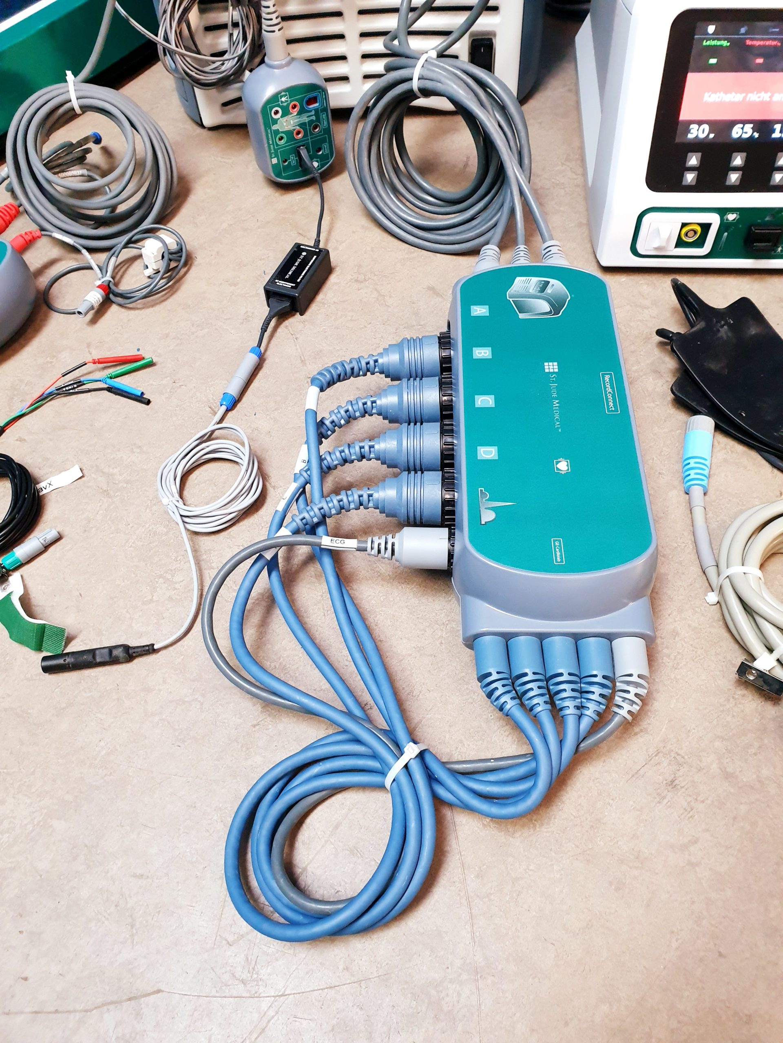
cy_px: 522
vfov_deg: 67.3
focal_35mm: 26
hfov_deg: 53.1
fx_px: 784
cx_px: 392
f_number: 2.4
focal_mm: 4.3
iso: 400
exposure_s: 1/50
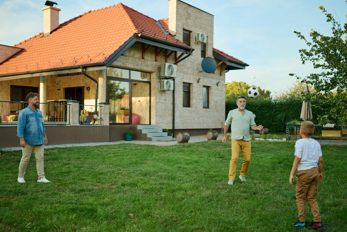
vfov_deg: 32.6
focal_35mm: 41
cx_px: 168
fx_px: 395
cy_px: 122
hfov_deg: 47.4
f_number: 1.4
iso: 50
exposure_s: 1/800
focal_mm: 35
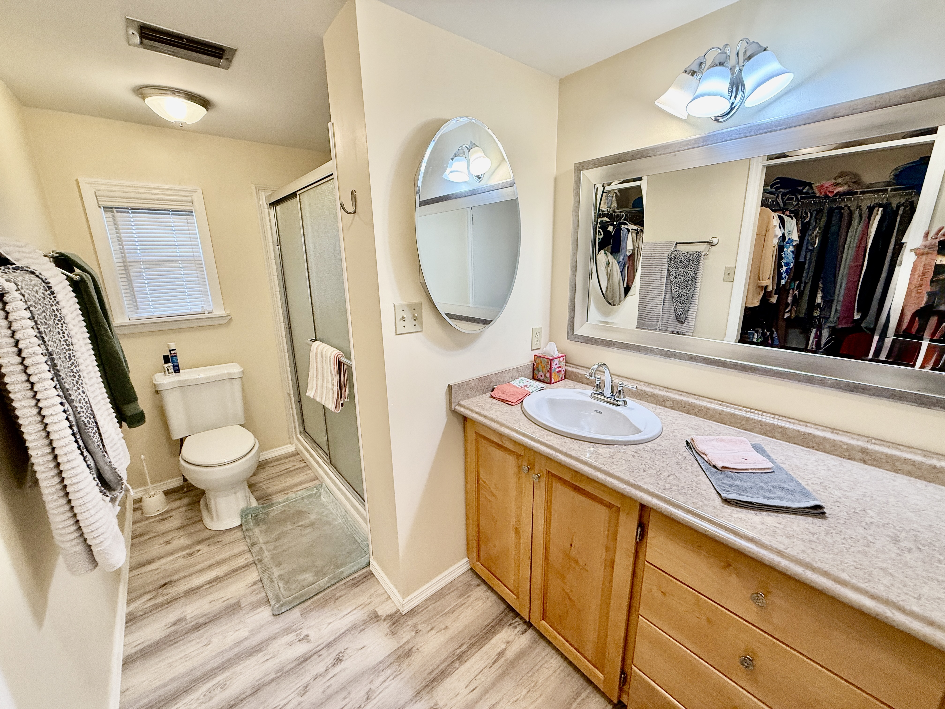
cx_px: 472
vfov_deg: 85.7
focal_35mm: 14
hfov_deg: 102.1
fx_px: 382
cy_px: 354
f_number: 2.2
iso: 125
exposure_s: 1/120
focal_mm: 2.22
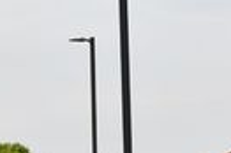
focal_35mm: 330
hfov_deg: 6.2
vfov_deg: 4.1
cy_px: 231
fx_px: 2118
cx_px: 210
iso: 360
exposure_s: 1/250
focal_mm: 45
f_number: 5.6
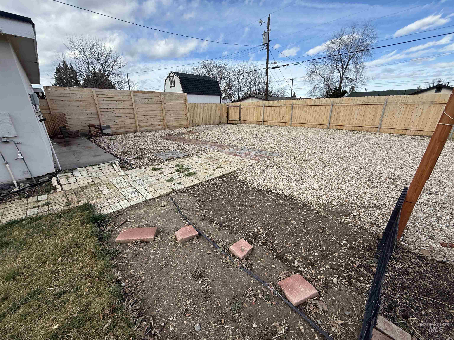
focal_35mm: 14
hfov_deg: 102.1
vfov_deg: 85.7
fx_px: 184
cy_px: 170
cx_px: 227
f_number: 2.2
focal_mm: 2.22
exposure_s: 1/799
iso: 50
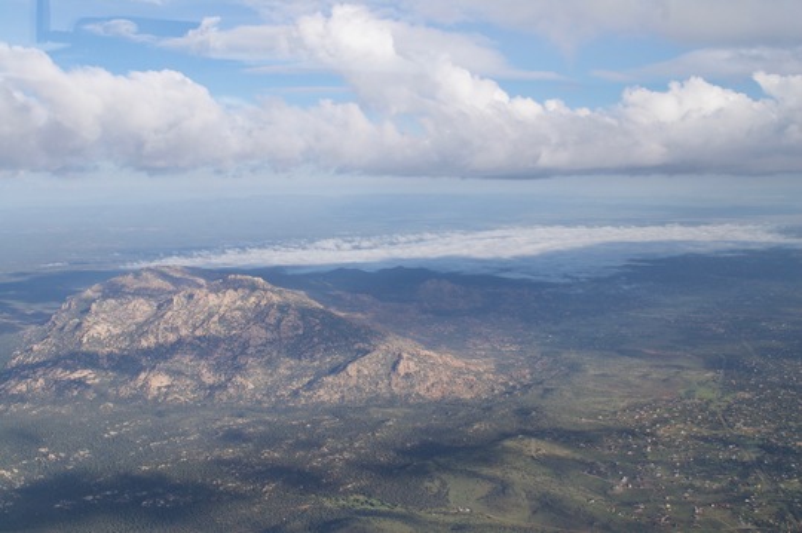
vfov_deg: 34.1
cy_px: 266
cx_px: 401
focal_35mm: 39
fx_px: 868
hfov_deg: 49.6
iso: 200
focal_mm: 26
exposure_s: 1/320
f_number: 9
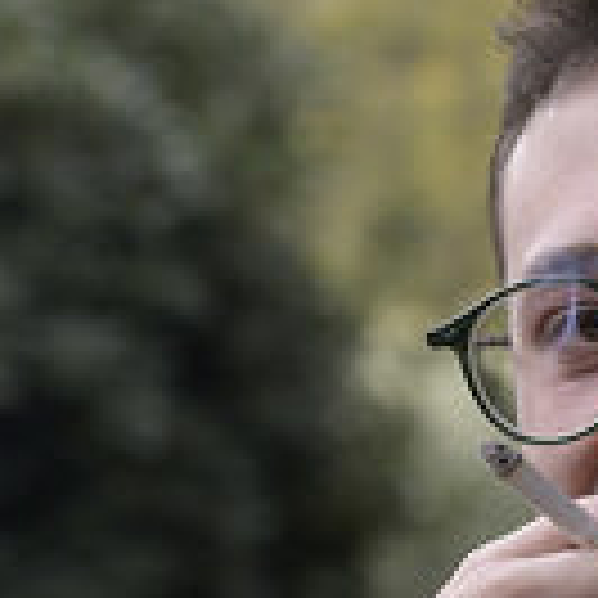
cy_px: 567
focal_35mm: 222
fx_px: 4339
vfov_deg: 7.9
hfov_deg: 7.8
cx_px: 791
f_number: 4
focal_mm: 58
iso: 320
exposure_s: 1/160
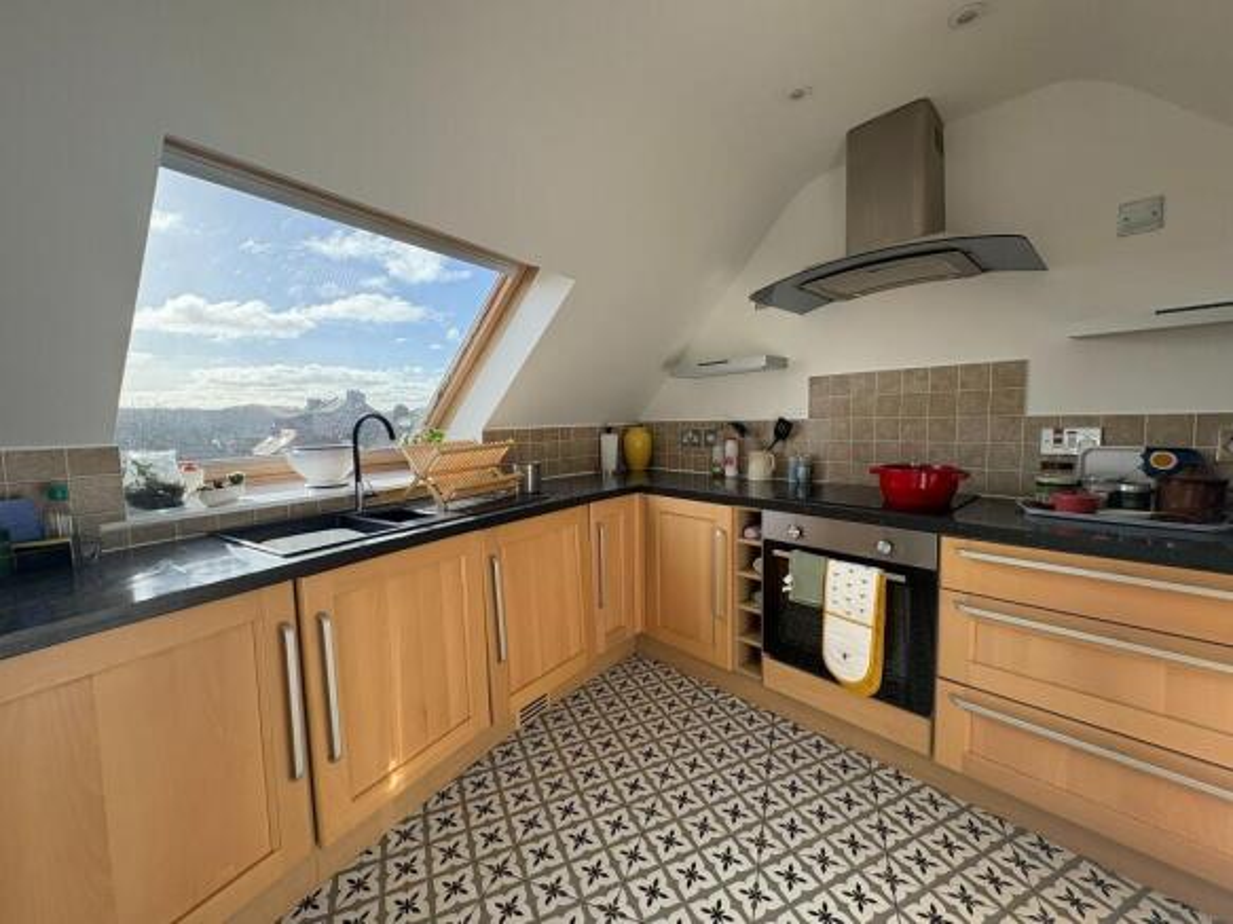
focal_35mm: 14
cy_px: 462
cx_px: 616
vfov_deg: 85.7
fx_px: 499
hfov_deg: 102.1
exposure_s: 1/646
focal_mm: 2.22
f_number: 2.2
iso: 64
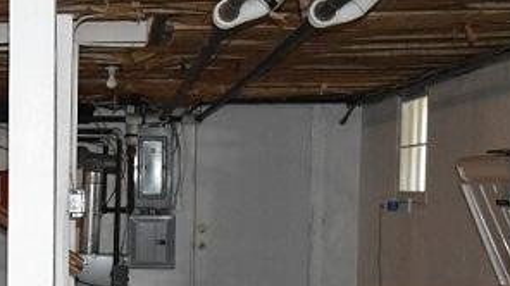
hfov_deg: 22.5
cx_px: -124
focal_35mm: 86
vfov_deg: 13.9
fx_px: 1162
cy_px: 239
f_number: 3.5
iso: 2800
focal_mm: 18
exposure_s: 1/60
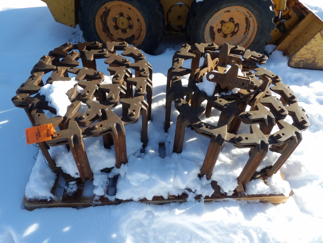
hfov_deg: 71.6
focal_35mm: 24
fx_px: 224
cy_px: 122
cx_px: 162
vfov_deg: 56.8
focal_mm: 4.3
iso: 100
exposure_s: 1/700
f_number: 3.2
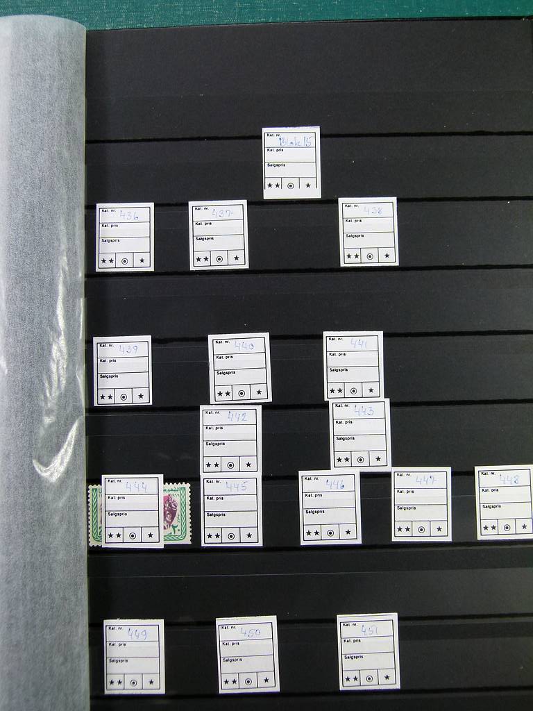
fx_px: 801
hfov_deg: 36.8
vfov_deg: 47.9
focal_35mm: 39
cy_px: 356
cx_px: 266
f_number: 3.1
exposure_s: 1/60
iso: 125
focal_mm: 7
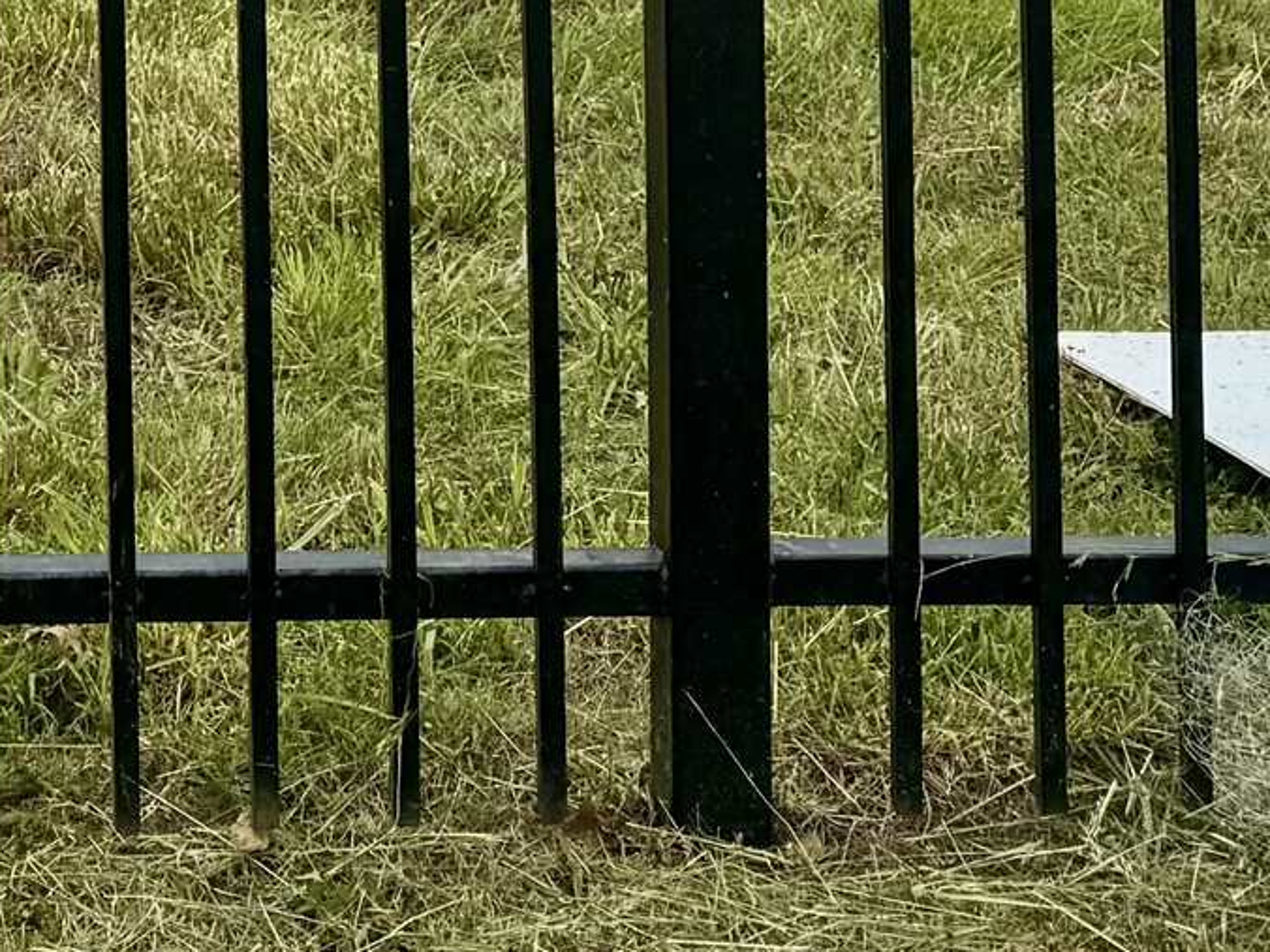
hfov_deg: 17.4
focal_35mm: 109
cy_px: -1189
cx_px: -139
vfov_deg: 11.6
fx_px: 3999
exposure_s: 1/6410
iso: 80
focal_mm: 6.76
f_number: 1.78
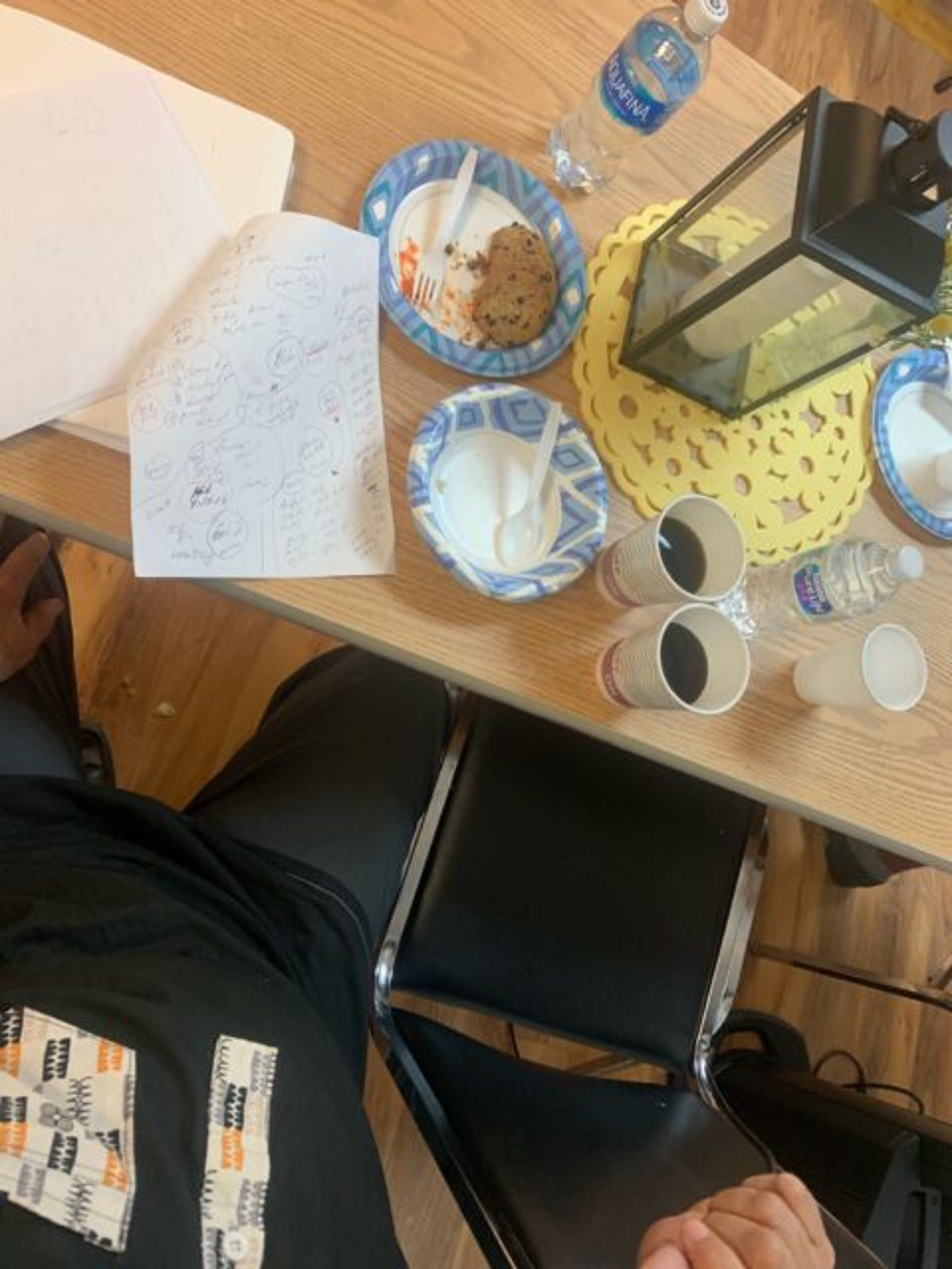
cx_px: 476
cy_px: 634
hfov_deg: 53.1
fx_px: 953
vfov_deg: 67.3
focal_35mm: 26
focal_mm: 4.25
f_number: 1.8
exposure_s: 1/60
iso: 100
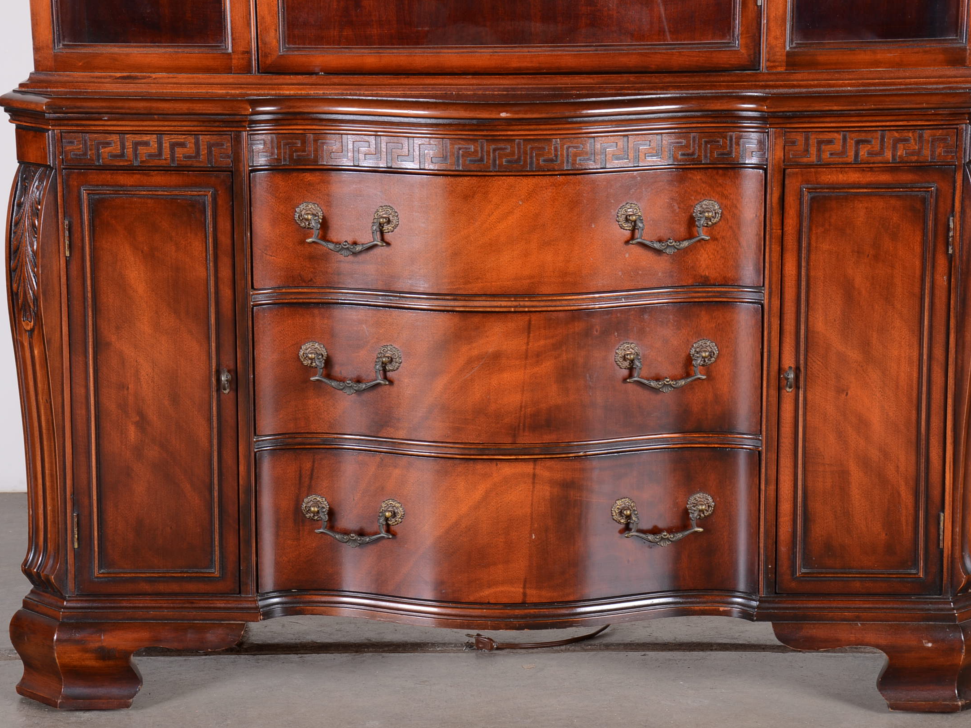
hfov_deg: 20.6
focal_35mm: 95
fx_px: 2665
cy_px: 365
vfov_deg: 15.6
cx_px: 507
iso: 125
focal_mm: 58
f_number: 8
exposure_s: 1/125
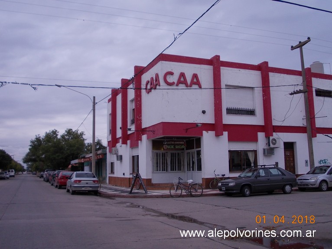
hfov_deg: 49.0
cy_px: 124
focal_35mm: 38
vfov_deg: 37.7
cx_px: 166
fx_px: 364
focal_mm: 5.3
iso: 80
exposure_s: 1/160
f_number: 3.1
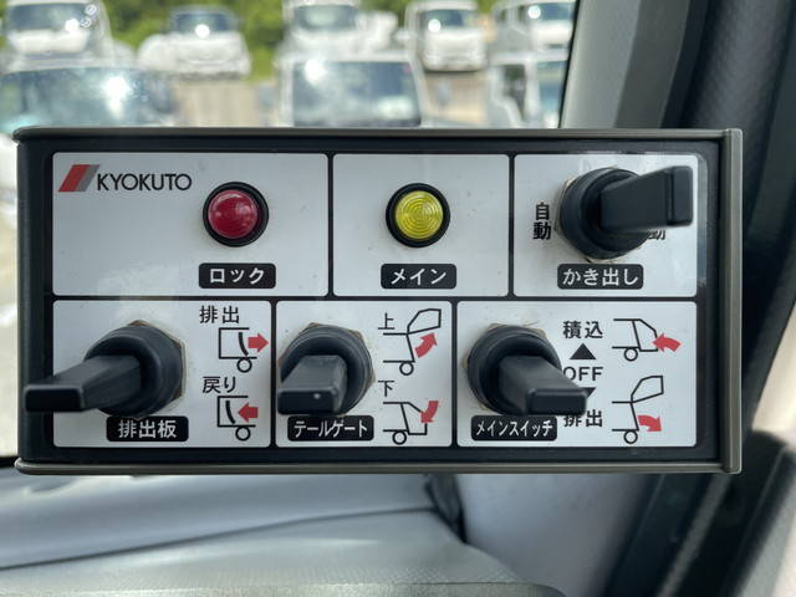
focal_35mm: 26
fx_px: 598
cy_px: 298
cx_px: 398
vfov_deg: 53.1
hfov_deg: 67.3
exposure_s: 1/997
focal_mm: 4.2
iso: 32
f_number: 1.6
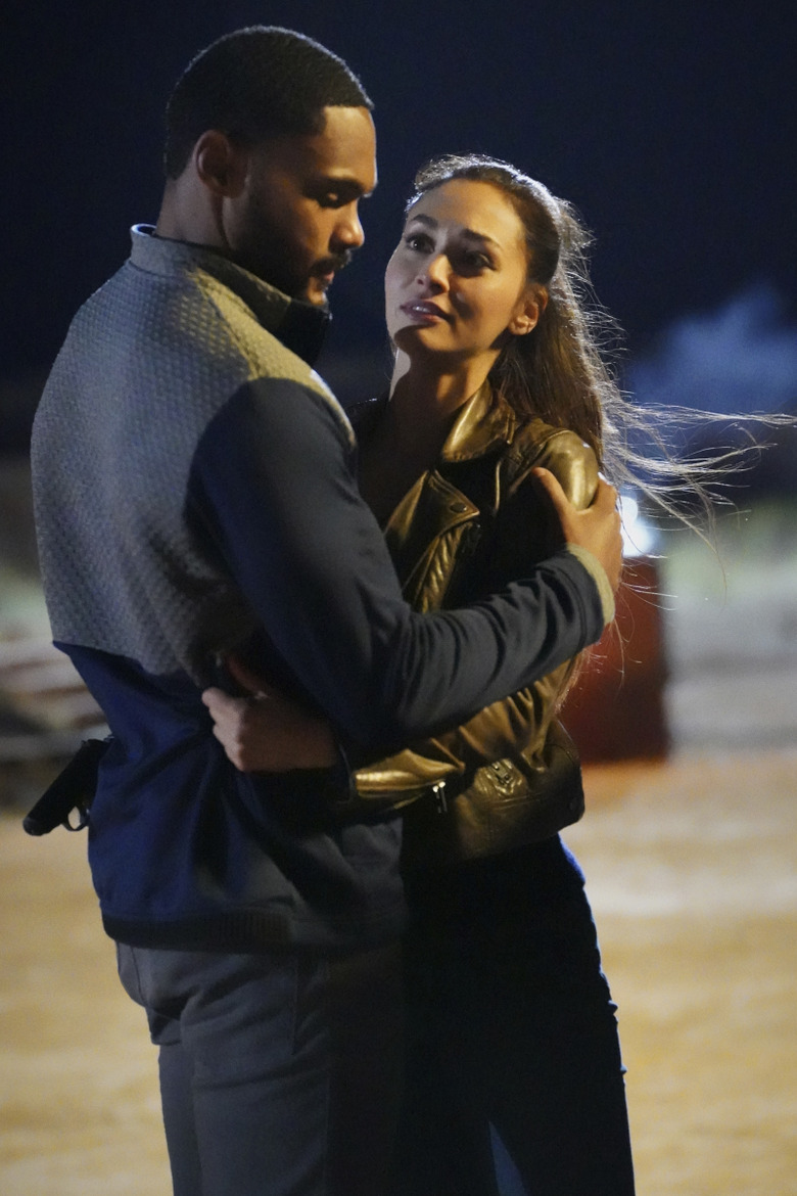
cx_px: 398
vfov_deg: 14.3
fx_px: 4782
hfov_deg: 9.5
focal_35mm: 144
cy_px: 598
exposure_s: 1/320
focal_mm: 144
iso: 51200
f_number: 4
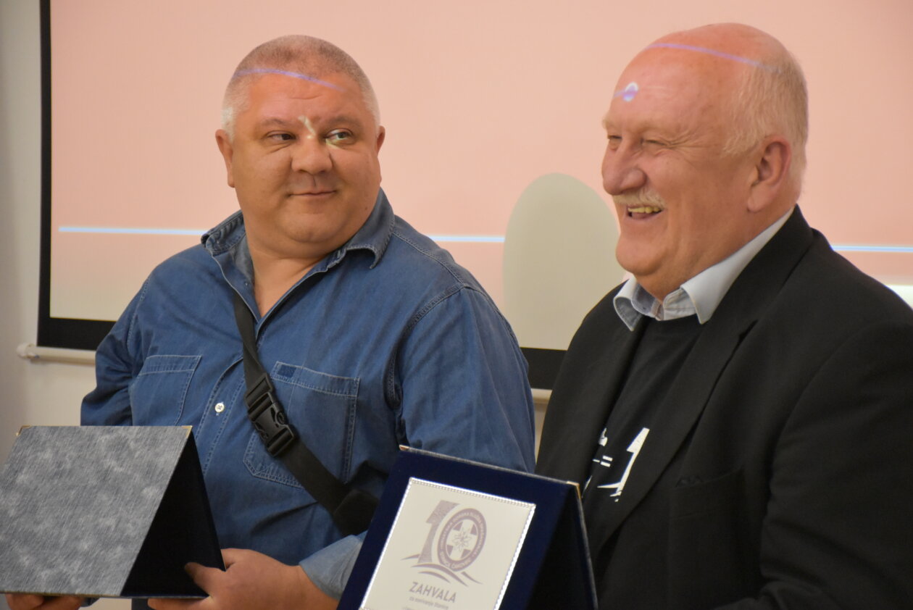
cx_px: 456
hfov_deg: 16.1
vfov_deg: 10.8
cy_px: 305
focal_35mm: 128
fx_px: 3236
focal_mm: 85
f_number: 5.3
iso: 4000
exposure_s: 1/60
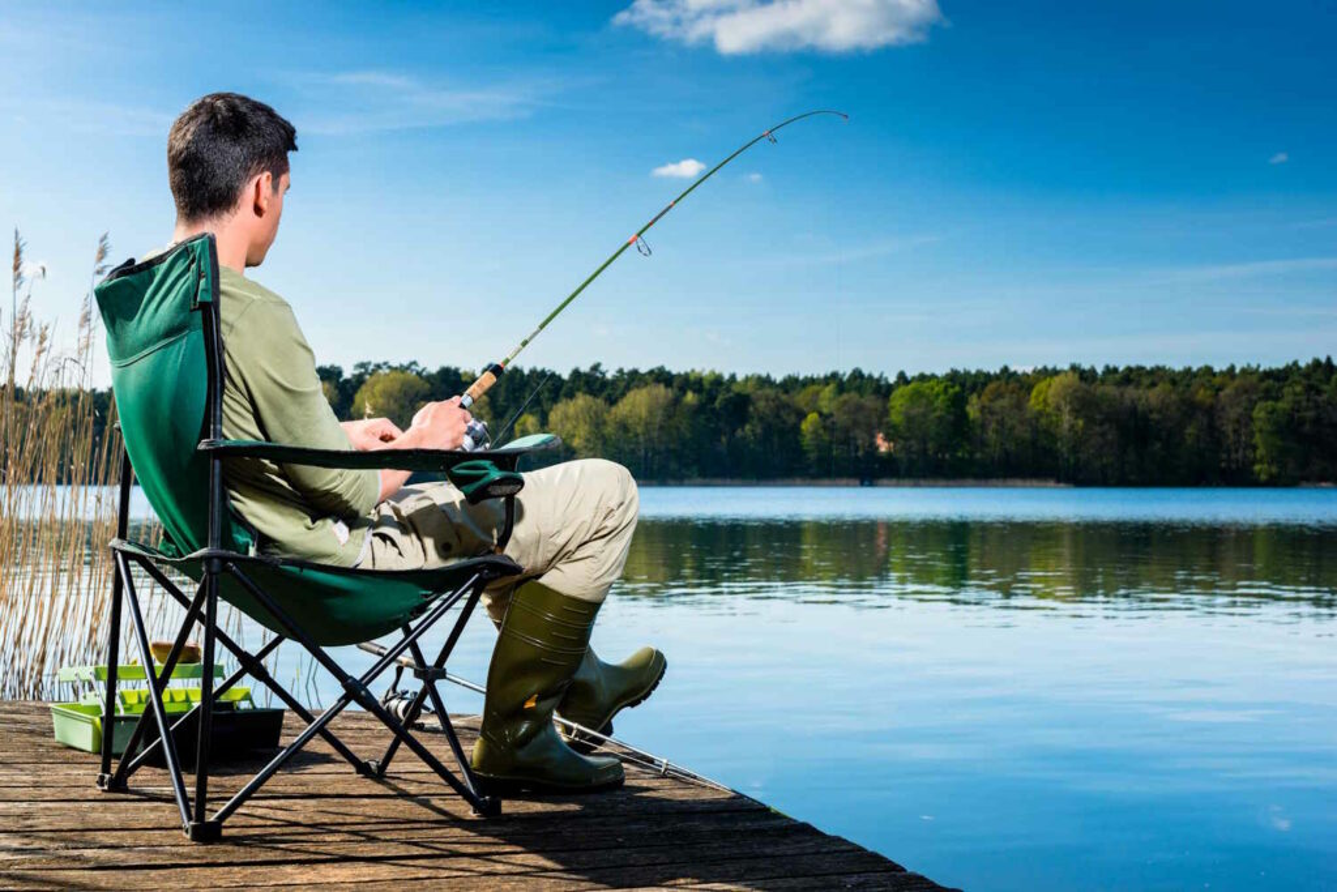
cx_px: 668
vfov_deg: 27.0
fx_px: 1857
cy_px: 446
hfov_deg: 39.6
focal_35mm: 50
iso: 100
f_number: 11
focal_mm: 50
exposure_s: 1/320
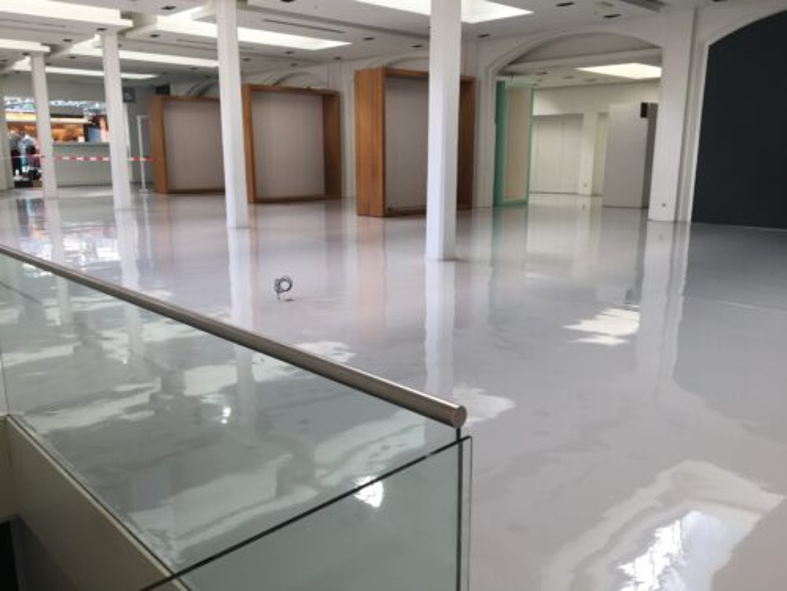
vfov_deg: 48.2
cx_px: 394
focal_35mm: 29
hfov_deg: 61.7
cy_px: 296
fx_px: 659
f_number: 2.2
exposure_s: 1/100
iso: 40
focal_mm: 4.15
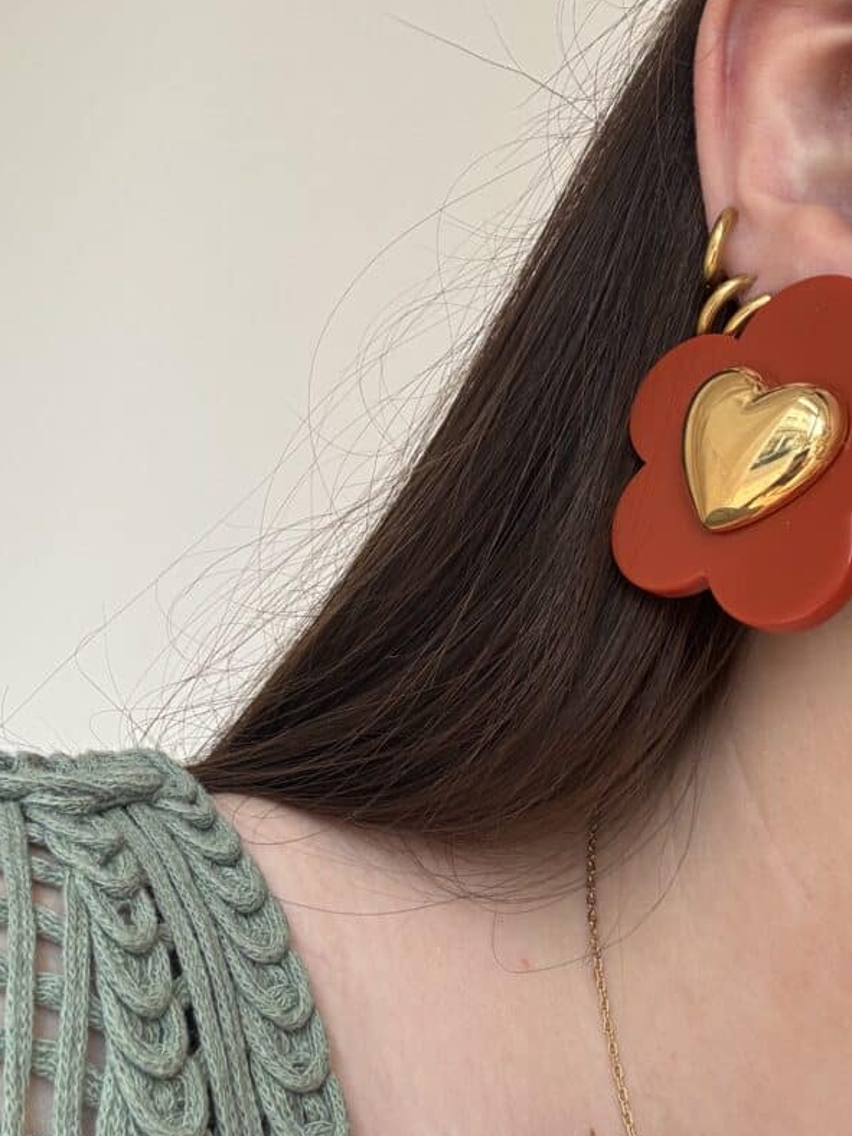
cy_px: 543
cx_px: 447
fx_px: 1280
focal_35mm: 39
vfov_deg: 47.8
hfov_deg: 36.8
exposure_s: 1/121
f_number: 1.9
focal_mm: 2.69
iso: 25
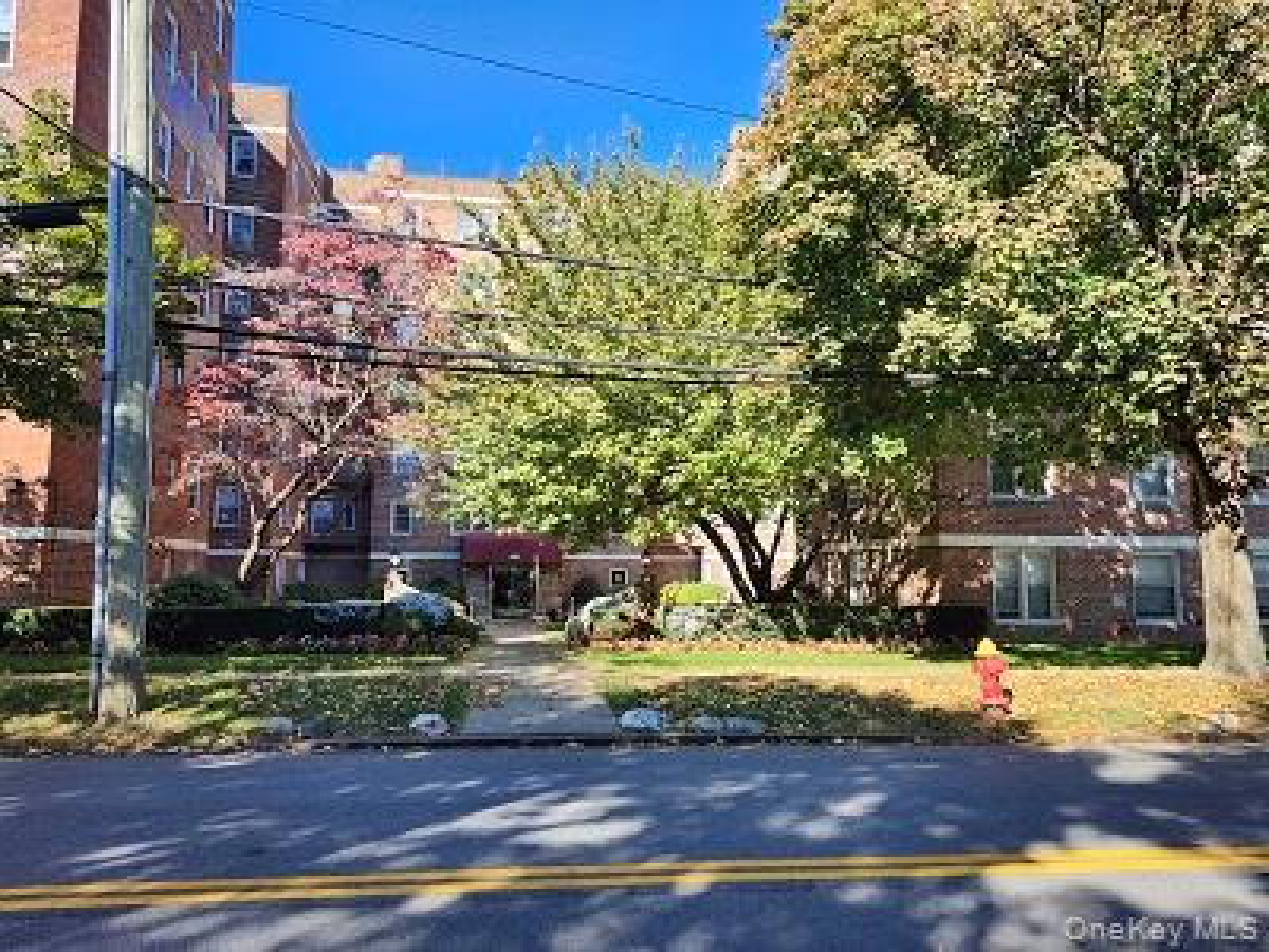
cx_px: 634
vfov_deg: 58.9
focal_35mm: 23
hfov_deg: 73.9
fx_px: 843
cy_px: 476
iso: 25
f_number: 1.8
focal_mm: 5.54
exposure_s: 1/419
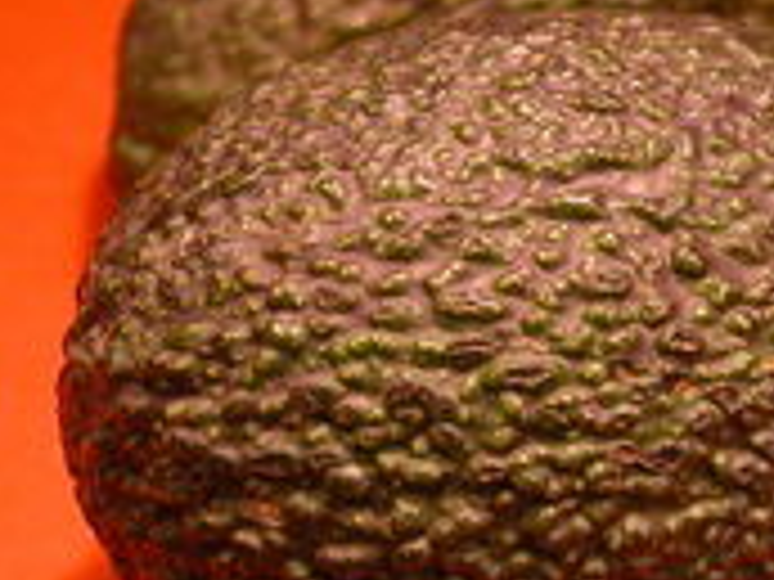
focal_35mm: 116
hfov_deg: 16.9
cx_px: 603
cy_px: 189
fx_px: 2594
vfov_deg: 12.8
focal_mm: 12.7
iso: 100
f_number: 3
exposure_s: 1/27.5
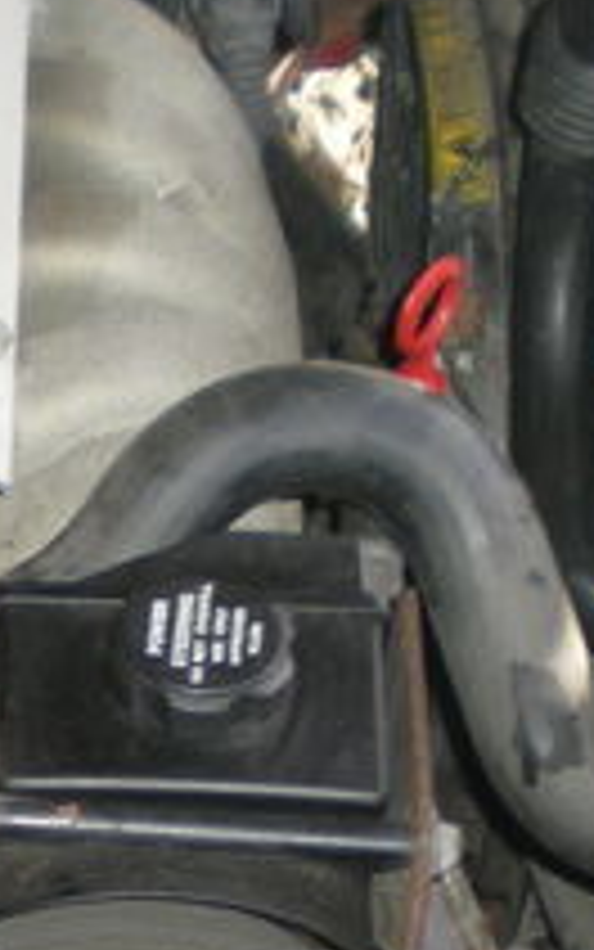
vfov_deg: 16.8
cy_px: 900
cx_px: -202
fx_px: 3158
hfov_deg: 10.5
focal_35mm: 122
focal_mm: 6.3
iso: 72
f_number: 3.1
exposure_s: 1/123
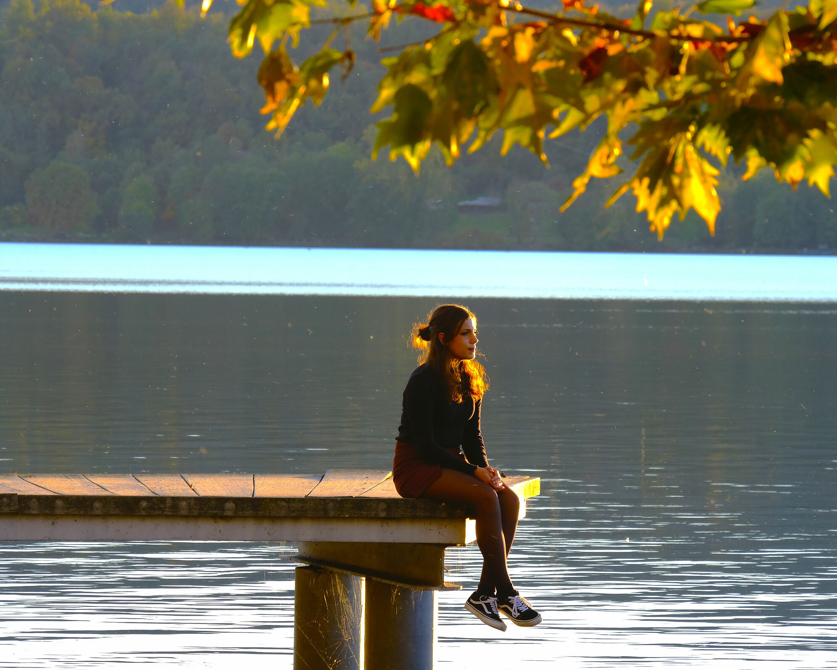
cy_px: 335
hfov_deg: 8.1
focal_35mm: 240
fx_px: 5945
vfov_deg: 6.4
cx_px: 437
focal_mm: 141.3
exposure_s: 1/30
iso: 400
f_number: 9
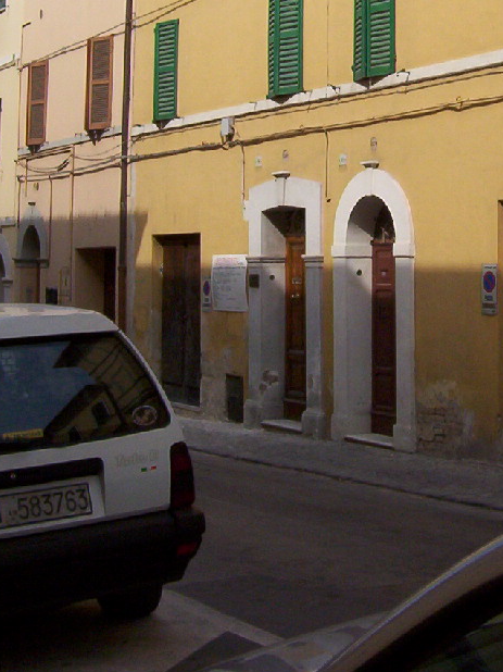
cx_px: 399
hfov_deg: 21.1
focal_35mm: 69
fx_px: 1338
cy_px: 104
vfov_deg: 27.4
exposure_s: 1/1247
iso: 100
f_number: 5.24
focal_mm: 5.54
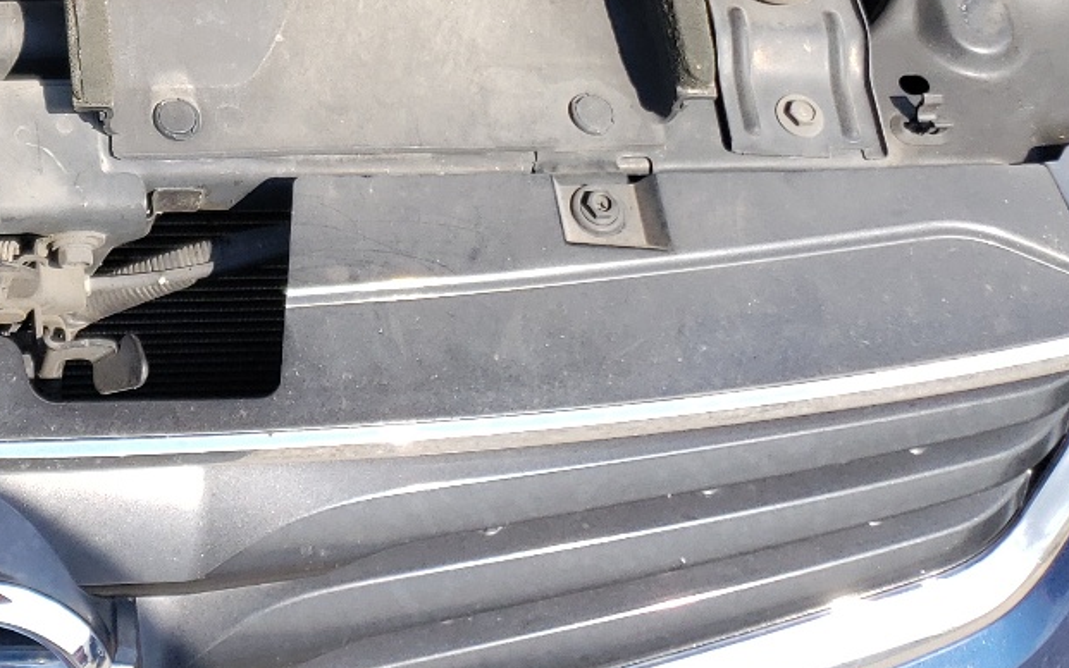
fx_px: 2068
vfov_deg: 16.6
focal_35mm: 71
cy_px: -344
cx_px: -134
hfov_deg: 26.5
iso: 50
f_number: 1.5
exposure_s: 1/1000
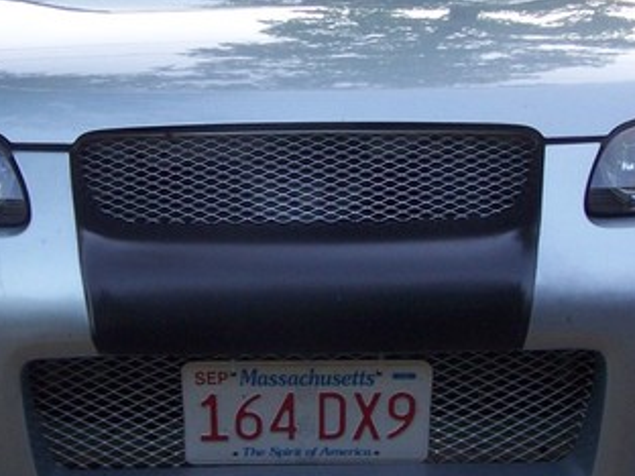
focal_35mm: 78
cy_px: 187
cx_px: 315
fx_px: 1431
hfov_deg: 25.0
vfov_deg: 18.9
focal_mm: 6.3
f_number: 2.8
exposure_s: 1/30
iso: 100
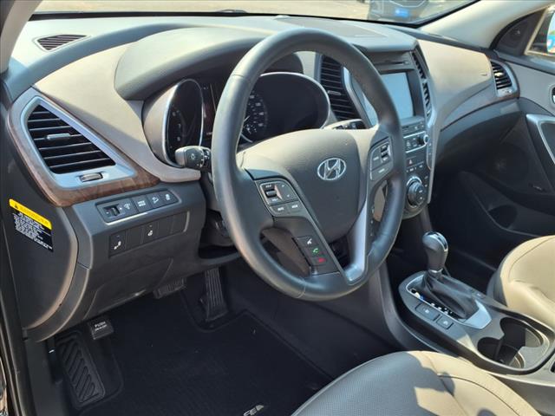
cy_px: 208
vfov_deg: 51.4
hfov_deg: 65.3
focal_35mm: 27
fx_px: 433
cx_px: 278
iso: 40
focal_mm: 3.58
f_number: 1.9
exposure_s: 1/204
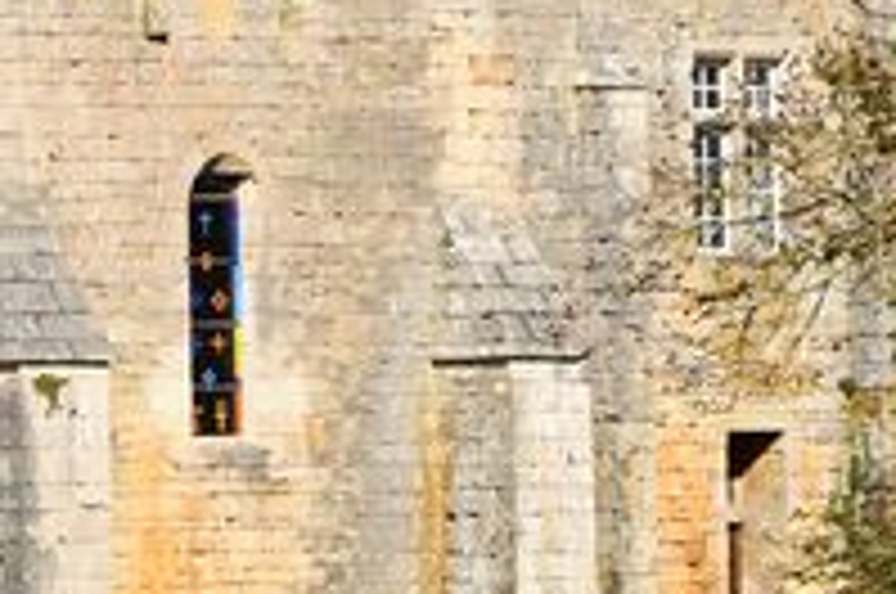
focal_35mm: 333
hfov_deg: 6.1
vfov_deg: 4.1
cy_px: 76
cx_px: -338
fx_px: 8275
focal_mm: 42
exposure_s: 1/500
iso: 200
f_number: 11
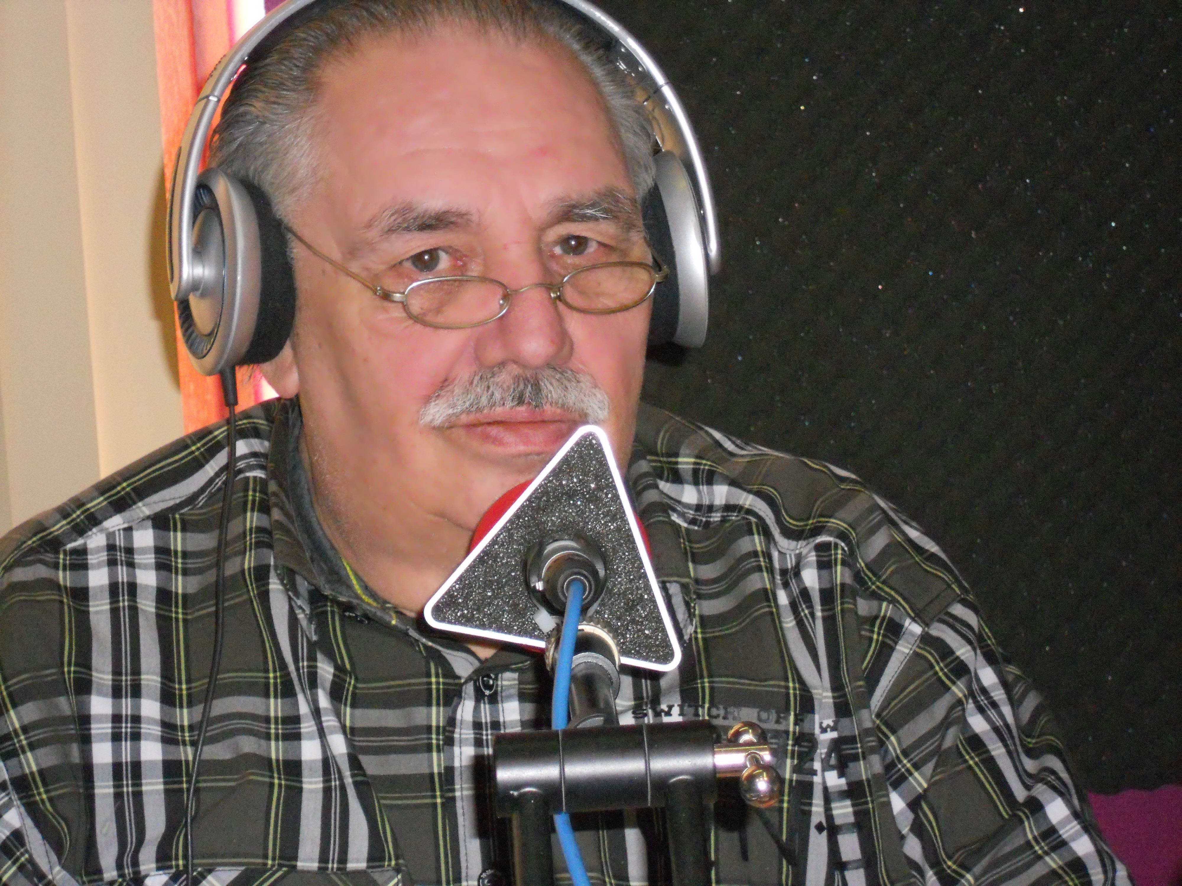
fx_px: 3688
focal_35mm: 108
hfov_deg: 18.2
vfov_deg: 13.7
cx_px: 591
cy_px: 443
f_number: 5.9
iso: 800
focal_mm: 19.6
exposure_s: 1/60
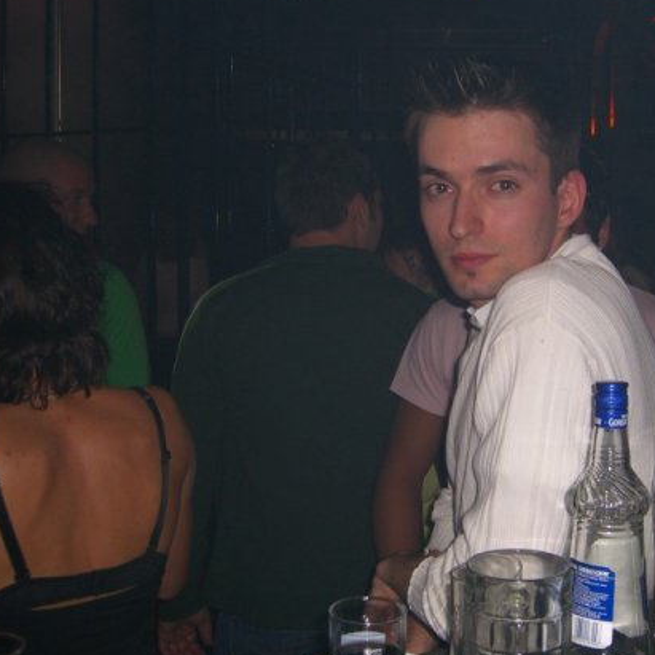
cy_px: 309
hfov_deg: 34.4
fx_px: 1049
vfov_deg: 34.7
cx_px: 433
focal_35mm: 49
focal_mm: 7.9
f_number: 2.8
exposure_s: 1/60
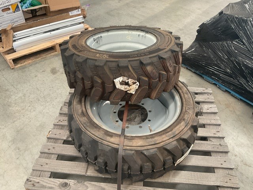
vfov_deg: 48.2
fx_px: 212
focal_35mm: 29
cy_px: 95
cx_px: 126
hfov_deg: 61.7
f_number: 1.8
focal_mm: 3
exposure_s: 1/50
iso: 64
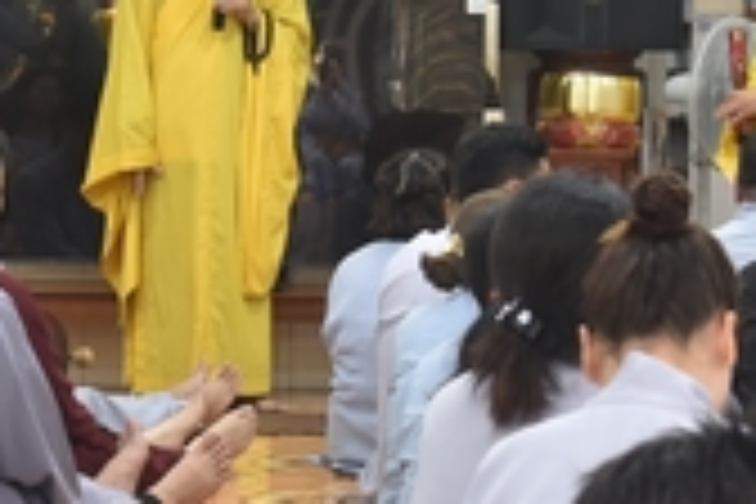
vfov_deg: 9.3
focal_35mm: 147
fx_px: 3087
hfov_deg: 14.0
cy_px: 126
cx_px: 320
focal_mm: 38
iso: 640
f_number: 4
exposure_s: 1/60
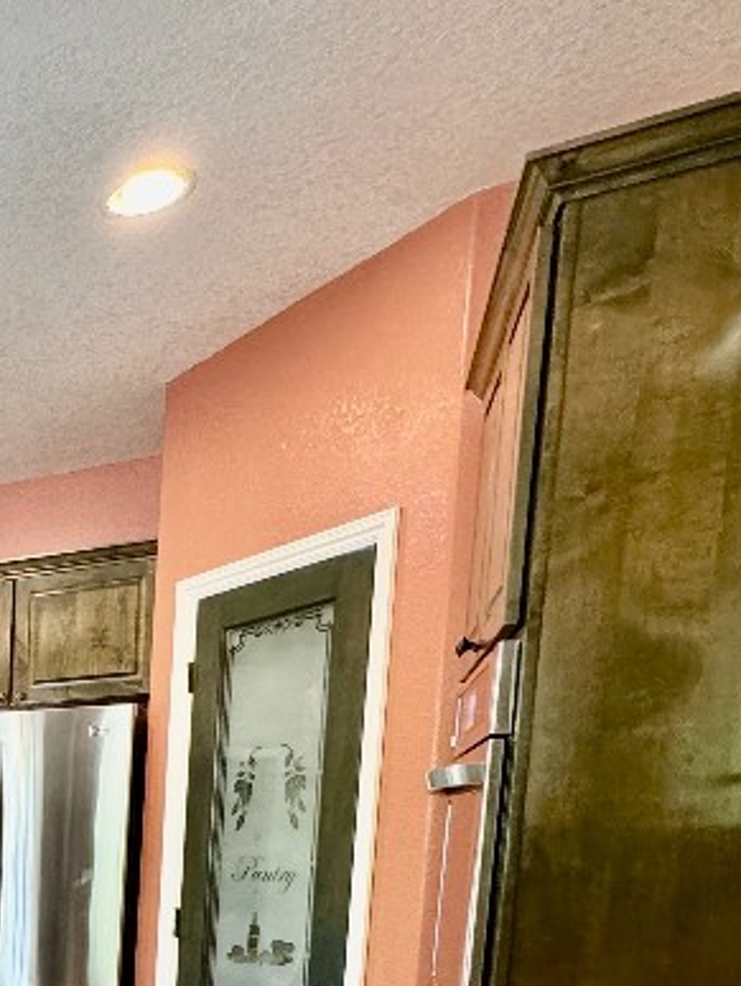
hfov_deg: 27.2
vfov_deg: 43.7
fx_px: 1054
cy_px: 961
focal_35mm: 37
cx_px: -367
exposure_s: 1/60
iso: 250
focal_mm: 2.22
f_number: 2.2
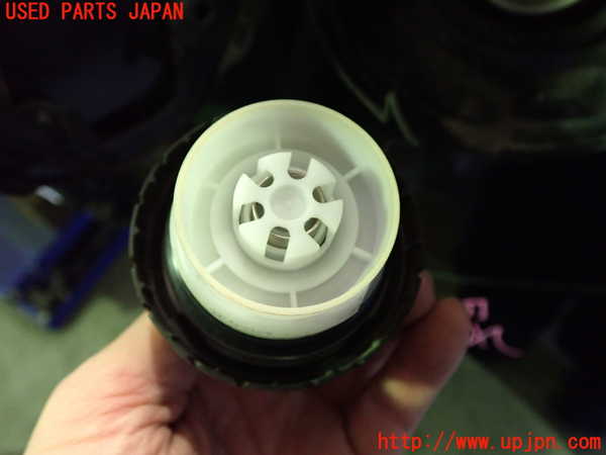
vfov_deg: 46.8
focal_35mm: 30
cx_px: 303
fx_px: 525
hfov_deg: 60.0
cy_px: 228
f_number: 2.3
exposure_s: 1/60
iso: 1000
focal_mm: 5.4
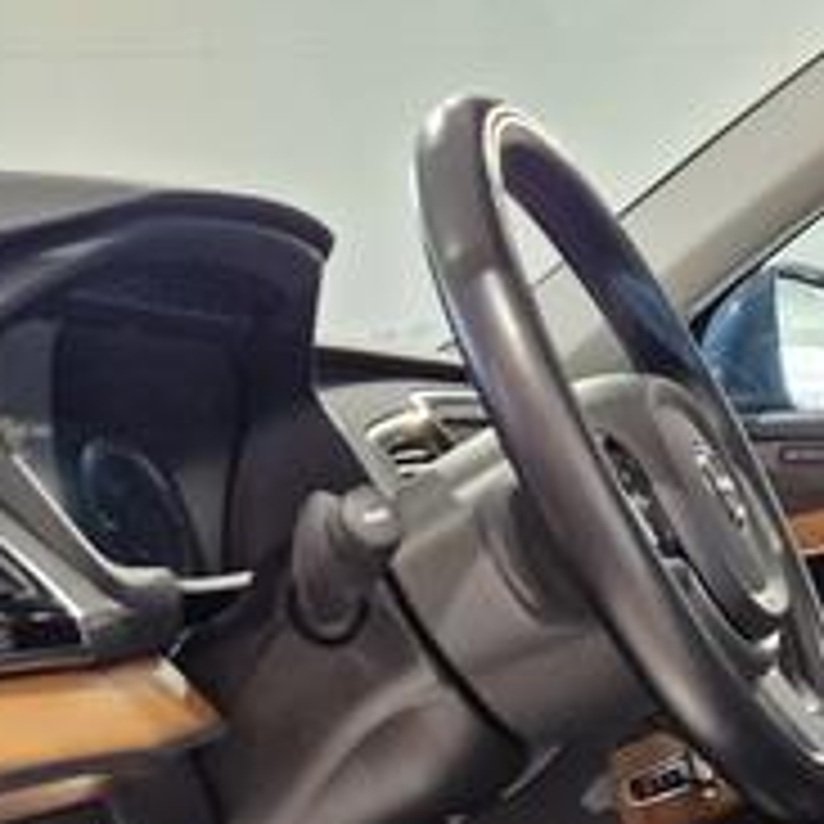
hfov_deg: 22.0
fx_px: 1912
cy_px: 964
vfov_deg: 22.6
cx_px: 1049
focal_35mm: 71
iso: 640
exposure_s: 1/100
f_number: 1.8
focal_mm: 5.4
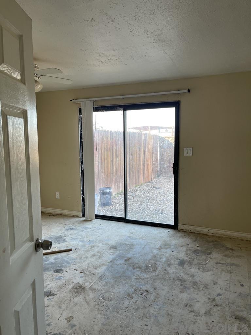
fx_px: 242
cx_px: 126
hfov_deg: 54.9
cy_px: 168
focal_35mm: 25
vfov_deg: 69.4
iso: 50
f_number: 1.6
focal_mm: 5.1
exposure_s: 1/121
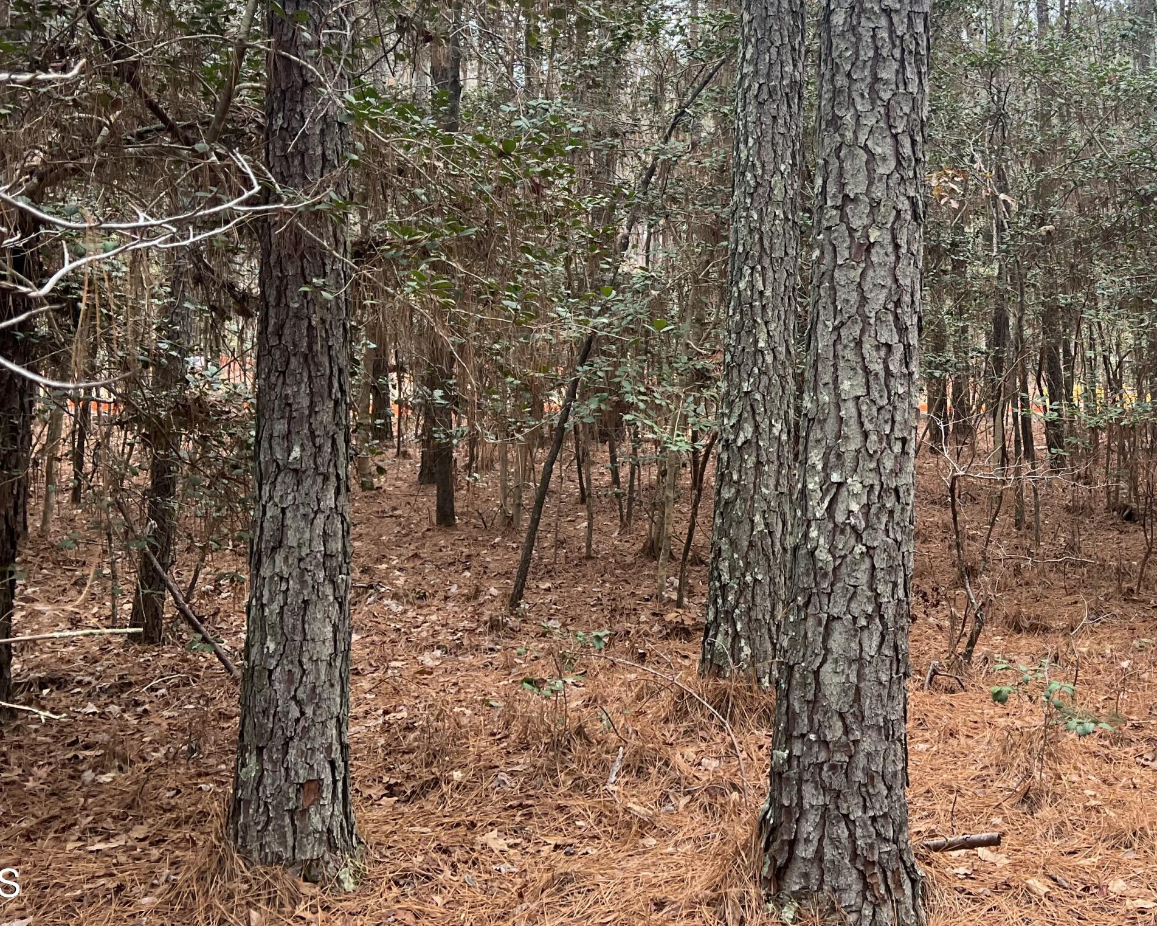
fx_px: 1370
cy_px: 262
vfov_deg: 36.7
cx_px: 829
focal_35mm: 40
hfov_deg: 44.6
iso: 125
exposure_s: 1/100
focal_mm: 5.7
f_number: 1.5
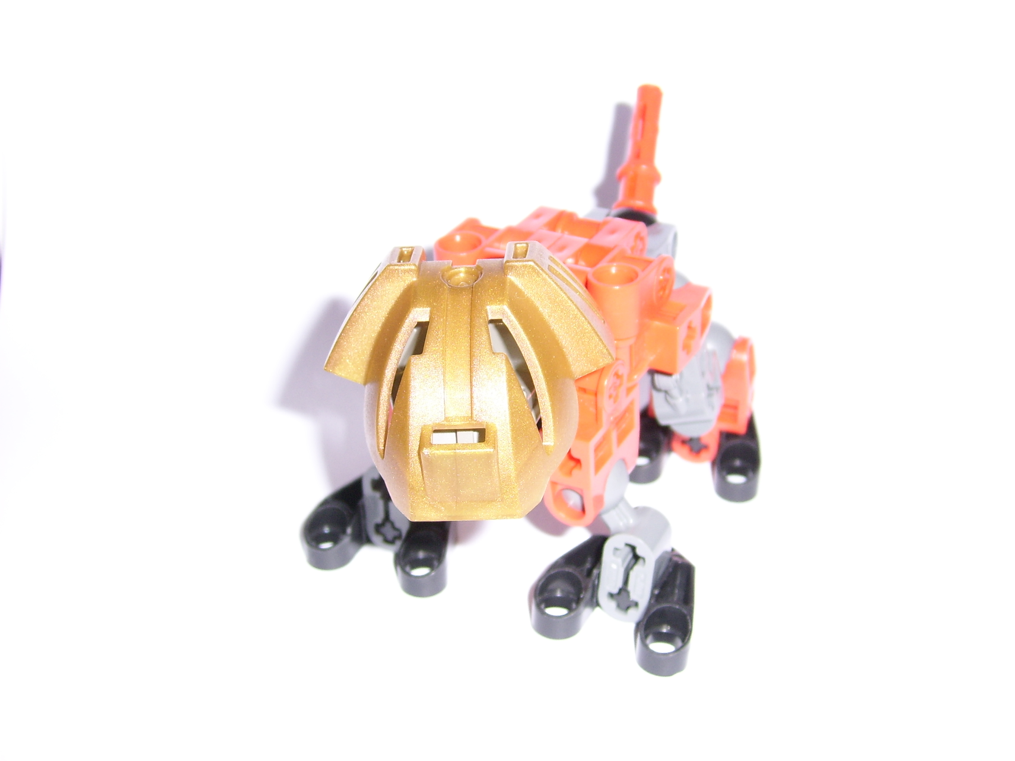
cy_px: 380
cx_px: 508
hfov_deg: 34.9
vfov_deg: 26.6
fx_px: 1613
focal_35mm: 55
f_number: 3.4
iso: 100
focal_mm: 9.16
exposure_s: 1/60
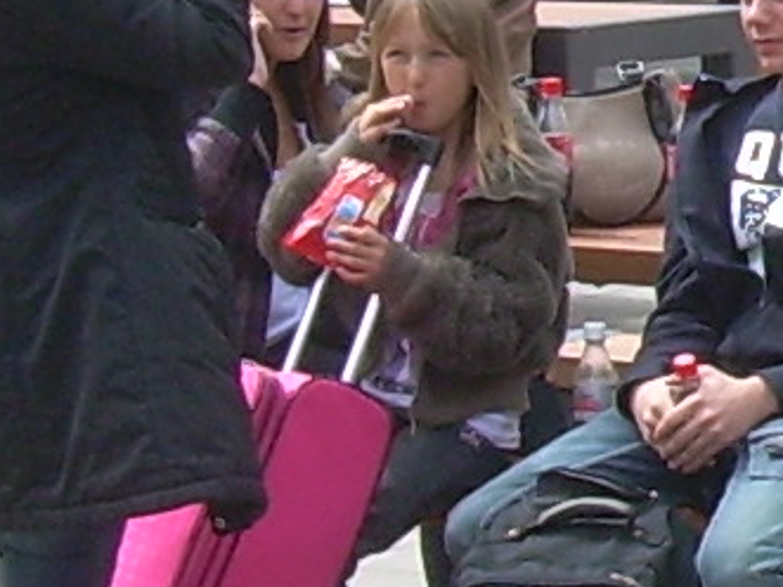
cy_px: -128
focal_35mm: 261
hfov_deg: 7.3
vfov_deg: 5.7
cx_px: 1587
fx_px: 5902
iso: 50
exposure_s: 1/193
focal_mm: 6.3
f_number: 4.6
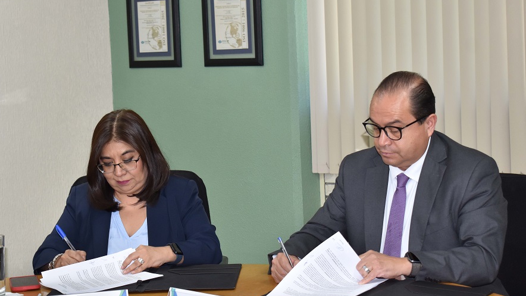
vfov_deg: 24.9
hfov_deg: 42.9
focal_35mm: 48
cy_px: 174
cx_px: 263
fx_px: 669
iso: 400
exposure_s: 1/60
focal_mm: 30
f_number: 4.2
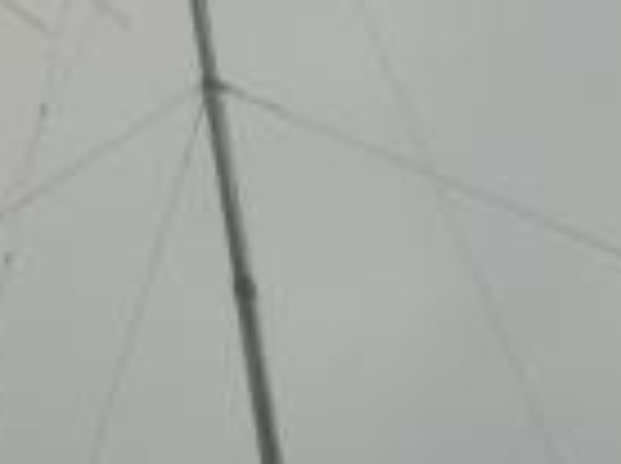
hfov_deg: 14.0
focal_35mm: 140
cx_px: 112
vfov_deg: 10.4
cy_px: -41
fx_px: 2507
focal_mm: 7.2
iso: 80
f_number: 7.7
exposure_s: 1/250
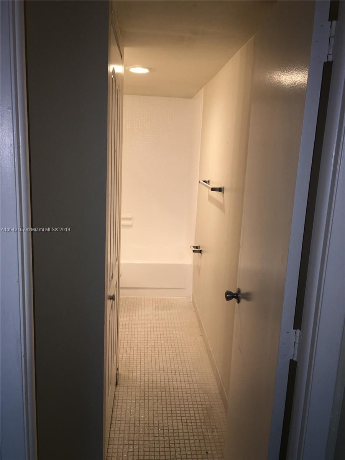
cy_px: 230
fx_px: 385
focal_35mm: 29
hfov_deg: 48.2
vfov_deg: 61.7
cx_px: 172
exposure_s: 1/34
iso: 25
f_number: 2.2
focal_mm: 4.15
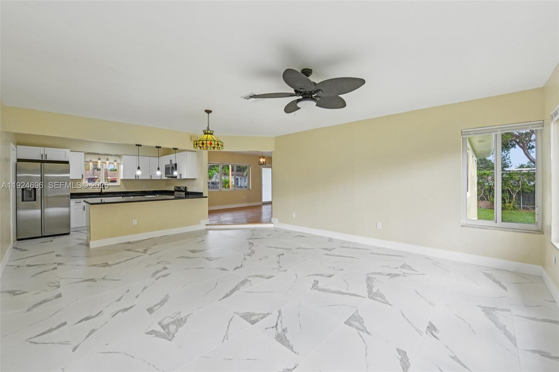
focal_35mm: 14
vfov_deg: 81.2
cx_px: 280
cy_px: 186
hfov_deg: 104.3
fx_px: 217
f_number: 9
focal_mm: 14
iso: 200
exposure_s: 1/50
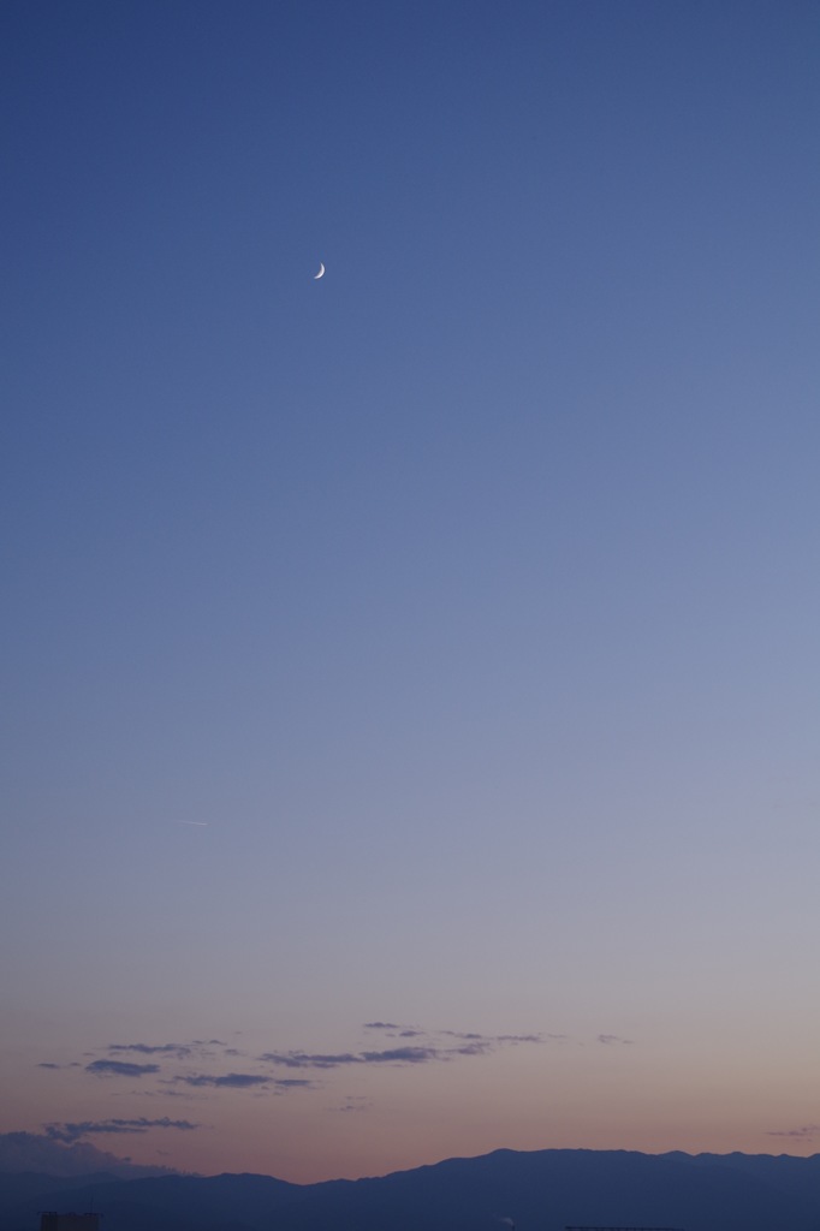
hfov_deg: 26.0
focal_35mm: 52
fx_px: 1778
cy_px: 616
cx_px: 410
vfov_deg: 38.2
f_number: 3.5
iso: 200
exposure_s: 1/200
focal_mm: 35
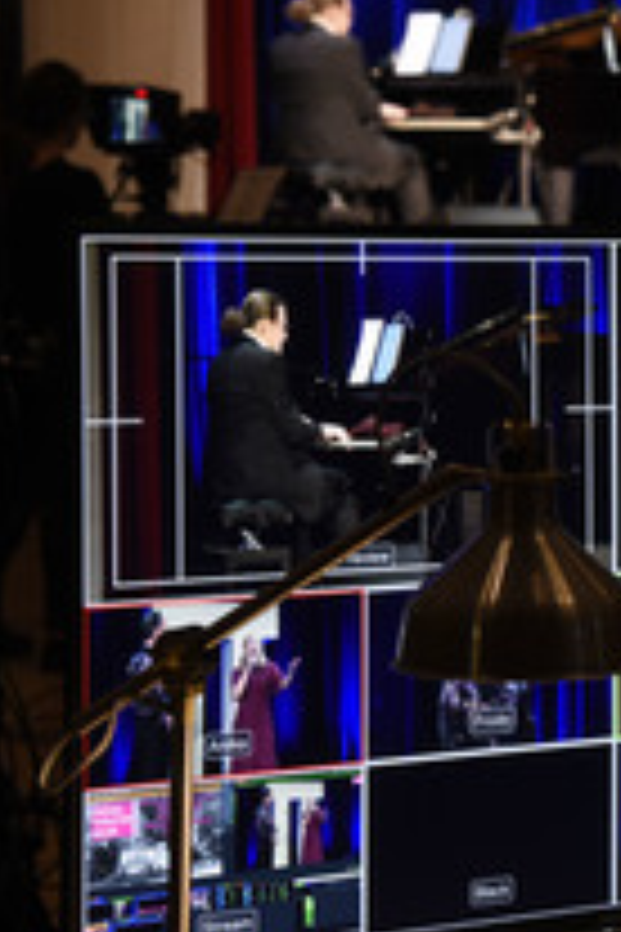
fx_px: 3726
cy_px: 419
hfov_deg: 9.5
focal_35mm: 144
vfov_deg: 14.2
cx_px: 605
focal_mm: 66
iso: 1600
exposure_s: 1/60
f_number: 6.3
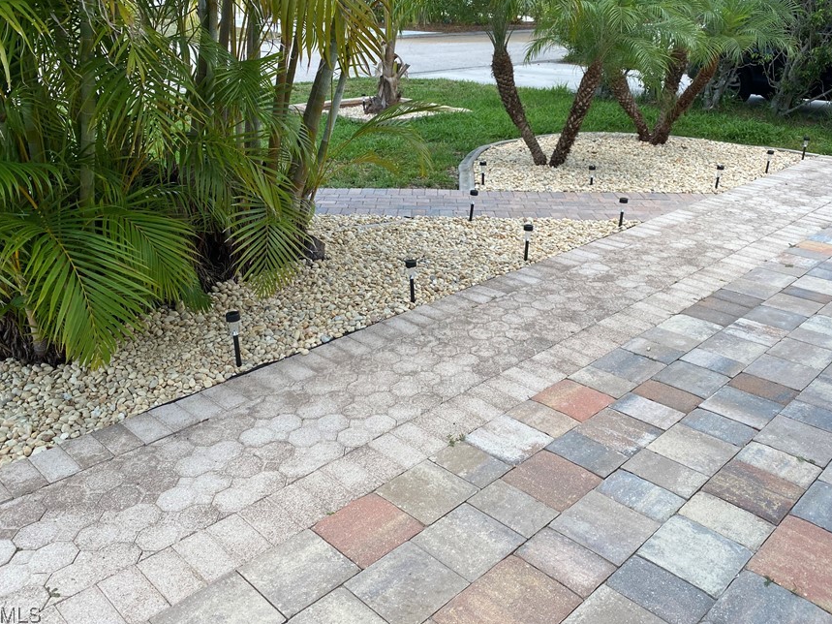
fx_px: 745
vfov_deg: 45.3
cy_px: 264
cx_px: 444
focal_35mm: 31
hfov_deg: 58.3
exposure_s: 1/782
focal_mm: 4.25
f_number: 1.8
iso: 32
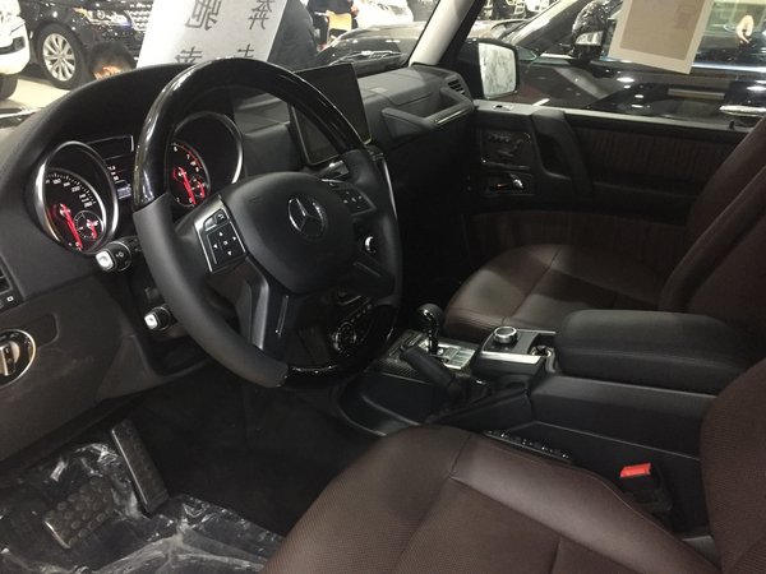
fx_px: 642
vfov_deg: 48.2
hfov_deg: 61.7
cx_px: 383
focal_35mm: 29
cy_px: 287
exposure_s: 1/17
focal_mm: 4.15
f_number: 2.2
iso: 320
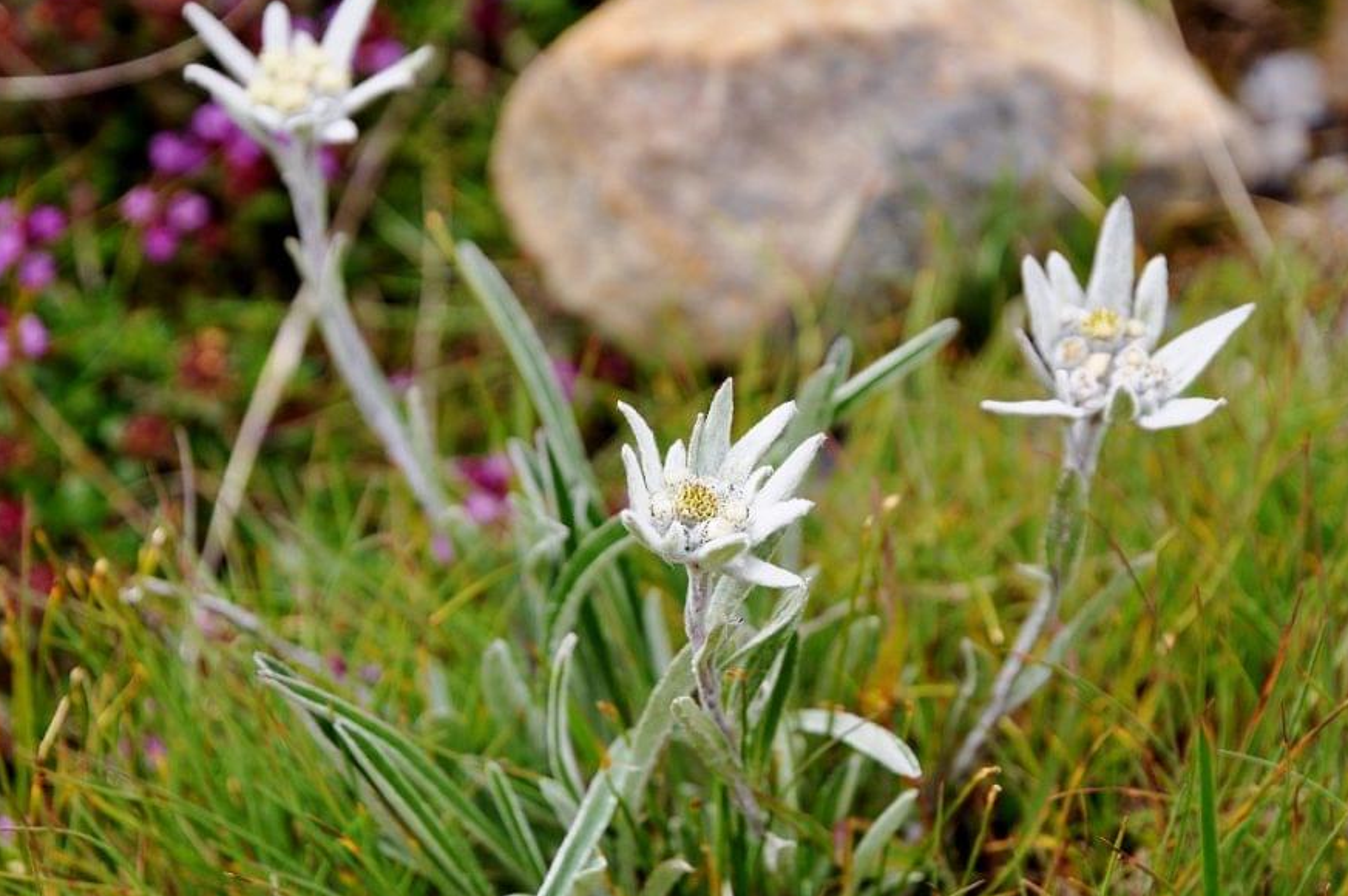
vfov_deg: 9.2
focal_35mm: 150
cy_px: 457
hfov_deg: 13.7
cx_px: 735
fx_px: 5595
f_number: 8
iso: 200
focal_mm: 85
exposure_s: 1/320
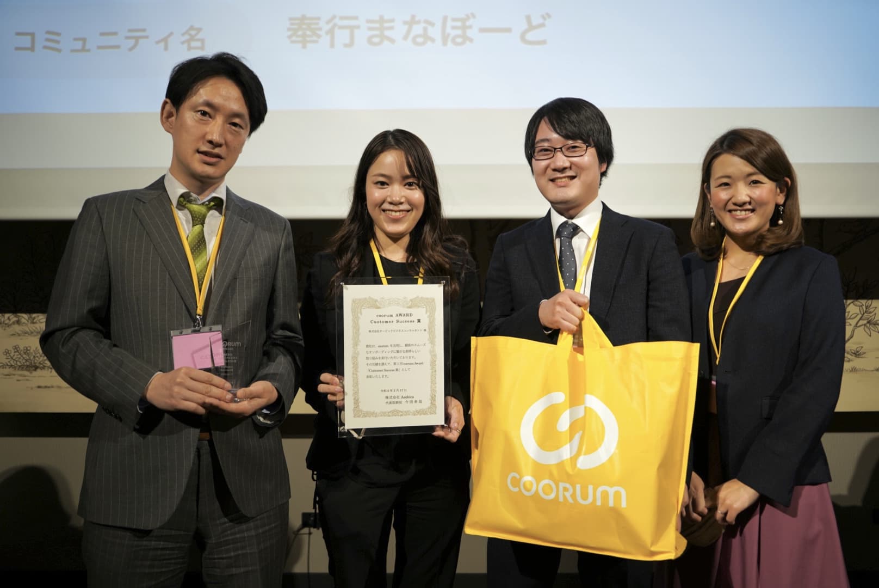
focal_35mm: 28
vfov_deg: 46.5
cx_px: 440
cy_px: 294
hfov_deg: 65.4
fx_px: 684
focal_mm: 28
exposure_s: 1/30
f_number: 2.8
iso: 125
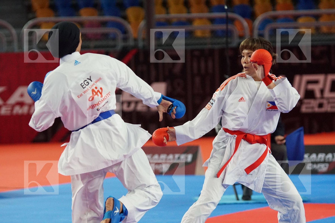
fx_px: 1884
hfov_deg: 10.2
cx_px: 168
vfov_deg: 6.8
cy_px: 112
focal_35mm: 202
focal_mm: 135
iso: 3200
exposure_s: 1/2000
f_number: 2.8
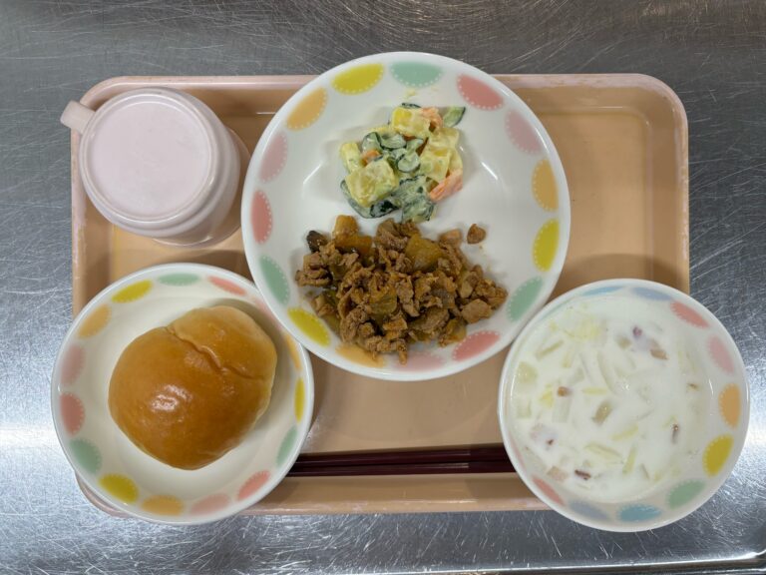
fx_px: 575
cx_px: 383
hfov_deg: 67.3
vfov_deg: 53.1
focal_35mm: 26
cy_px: 288
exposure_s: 1/120
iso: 100
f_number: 1.6
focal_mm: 5.96
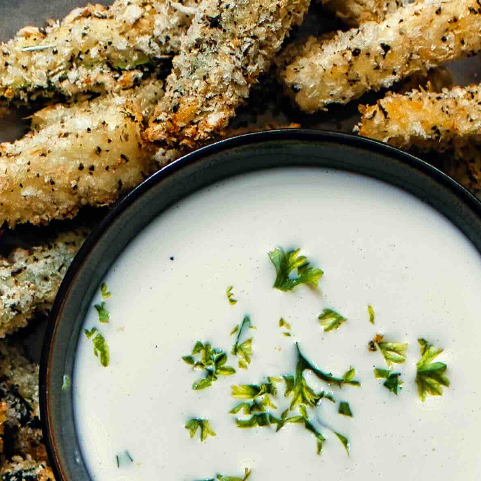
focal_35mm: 216
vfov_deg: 8.1
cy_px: 439
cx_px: 168
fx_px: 3396
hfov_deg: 8.1
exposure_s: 1/80
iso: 100
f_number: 2.2
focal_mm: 35
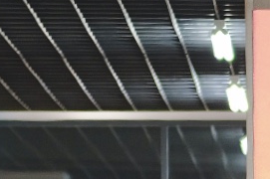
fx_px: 3955
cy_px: 409
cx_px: 537
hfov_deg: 3.9
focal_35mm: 528
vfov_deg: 2.6
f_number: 1.2
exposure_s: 1/125
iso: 400
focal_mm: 56
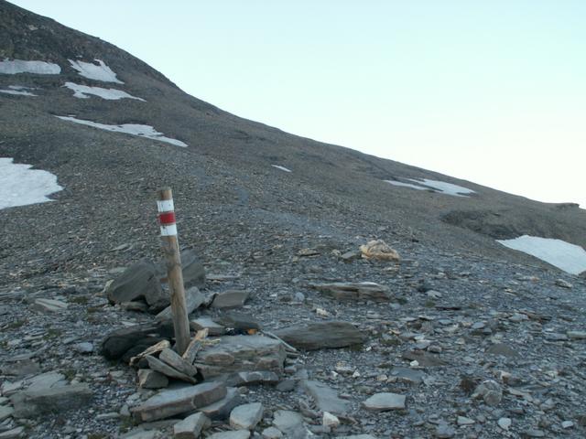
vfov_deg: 40.7
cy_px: 220
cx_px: 293
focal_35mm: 35
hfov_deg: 52.6
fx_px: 593
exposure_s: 1/100
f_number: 4
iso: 50
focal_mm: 5.86
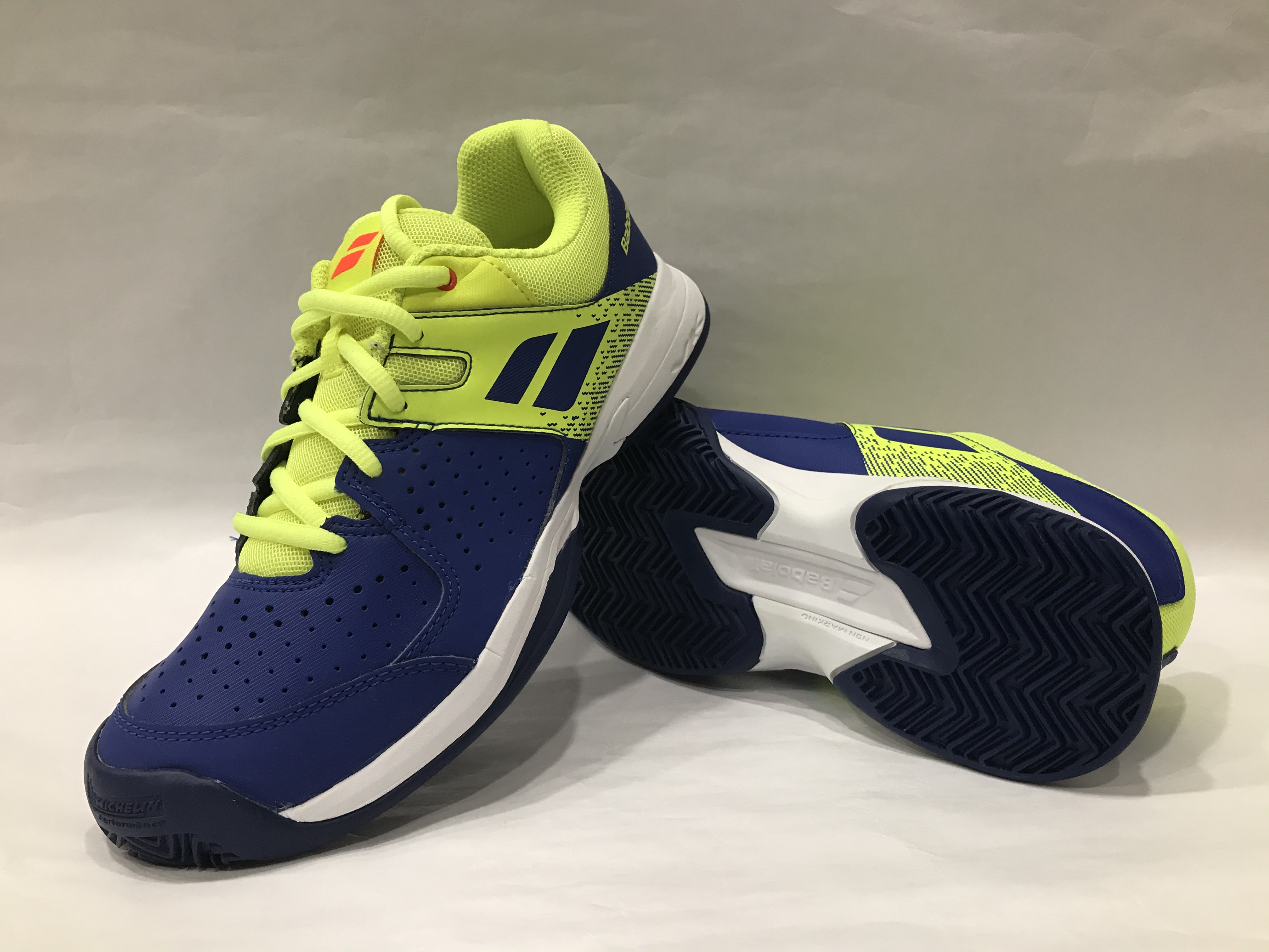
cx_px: 634
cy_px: 476
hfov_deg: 63.4
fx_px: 1026
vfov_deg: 49.7
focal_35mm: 28
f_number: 1.8
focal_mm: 3.99
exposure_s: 1/33
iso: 32
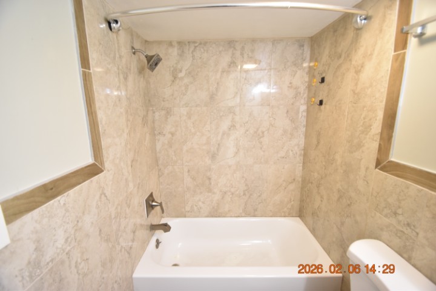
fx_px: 182
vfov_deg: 77.3
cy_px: 146
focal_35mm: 15
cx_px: 218
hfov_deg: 100.4
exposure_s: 1/30
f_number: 3.5
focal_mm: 10
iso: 800
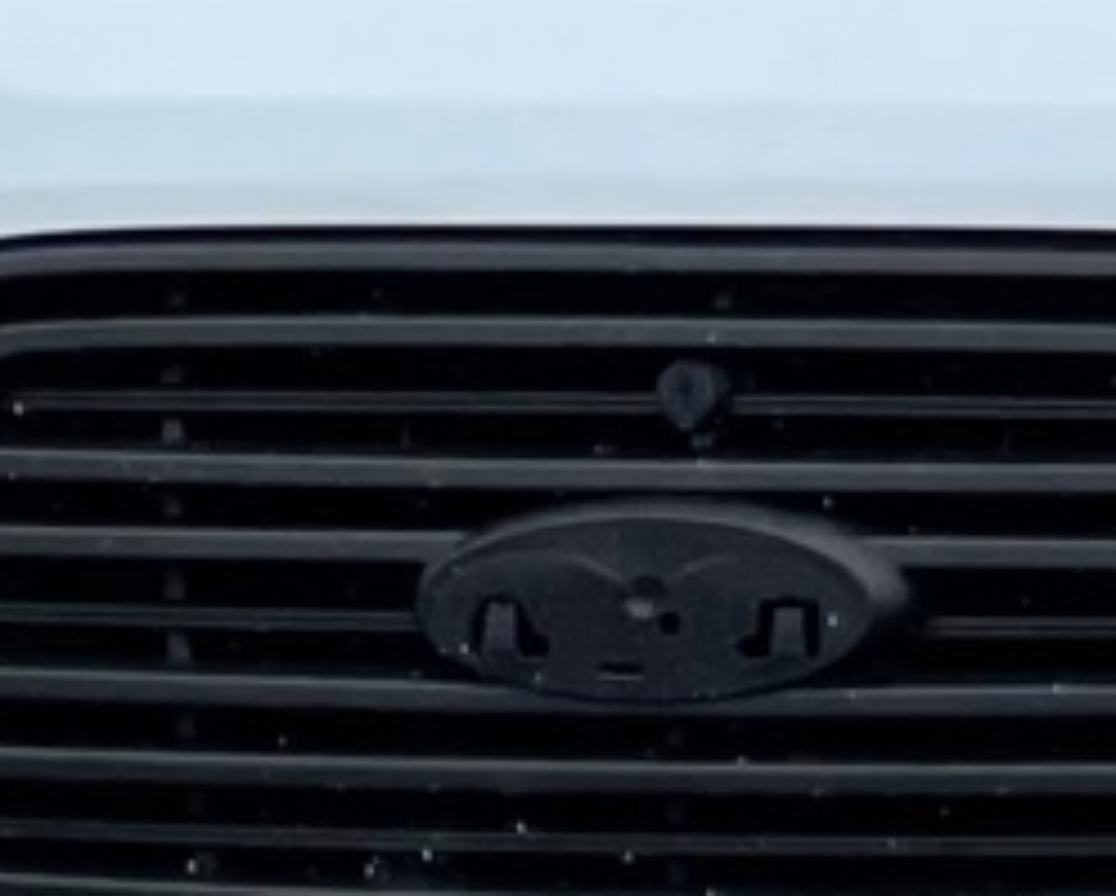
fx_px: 6812
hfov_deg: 7.7
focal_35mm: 206
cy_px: 41
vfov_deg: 7.5
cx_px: 3789
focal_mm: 4.2
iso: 32
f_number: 1.6
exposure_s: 1/2959
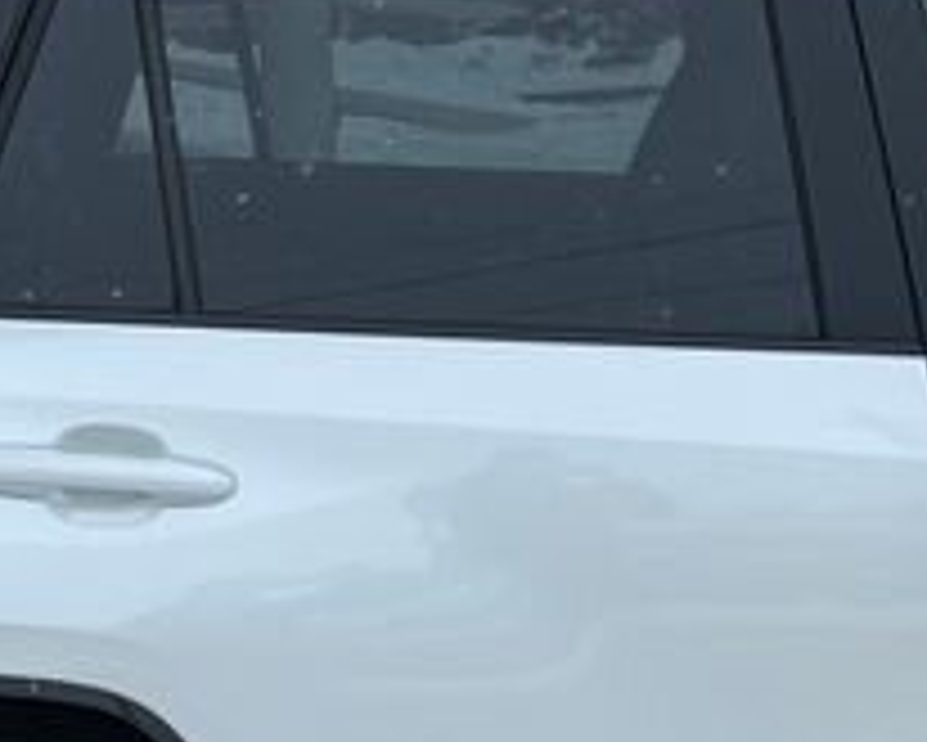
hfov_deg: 15.0
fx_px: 3459
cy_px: 369
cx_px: 927
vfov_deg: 12.3
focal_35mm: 126
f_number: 1.6
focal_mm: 5.1
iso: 50
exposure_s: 1/898
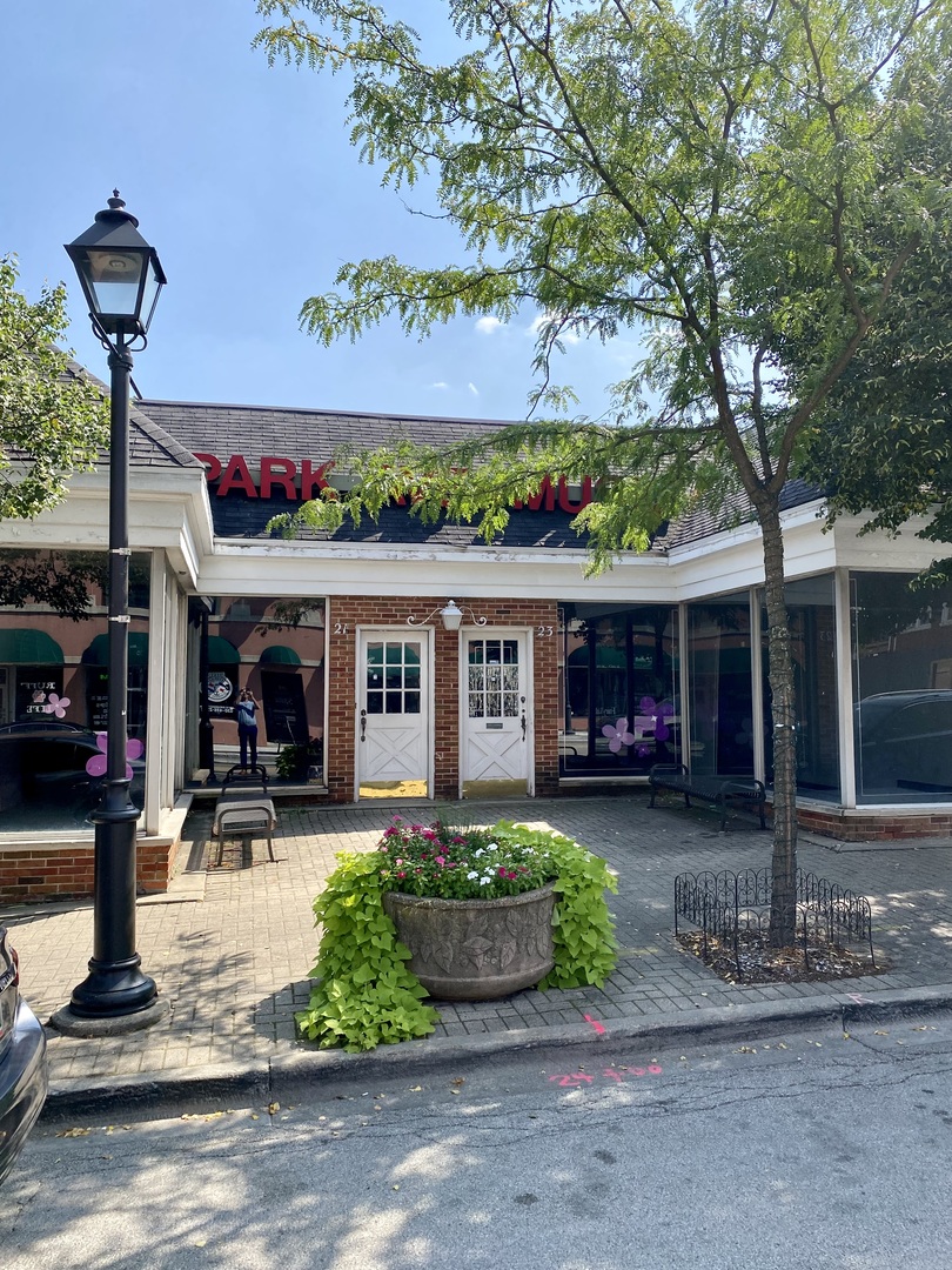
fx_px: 953
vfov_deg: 67.3
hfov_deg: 53.1
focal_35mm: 26
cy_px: 635
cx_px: 476
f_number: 1.8
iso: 32
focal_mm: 4.25
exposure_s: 1/1898
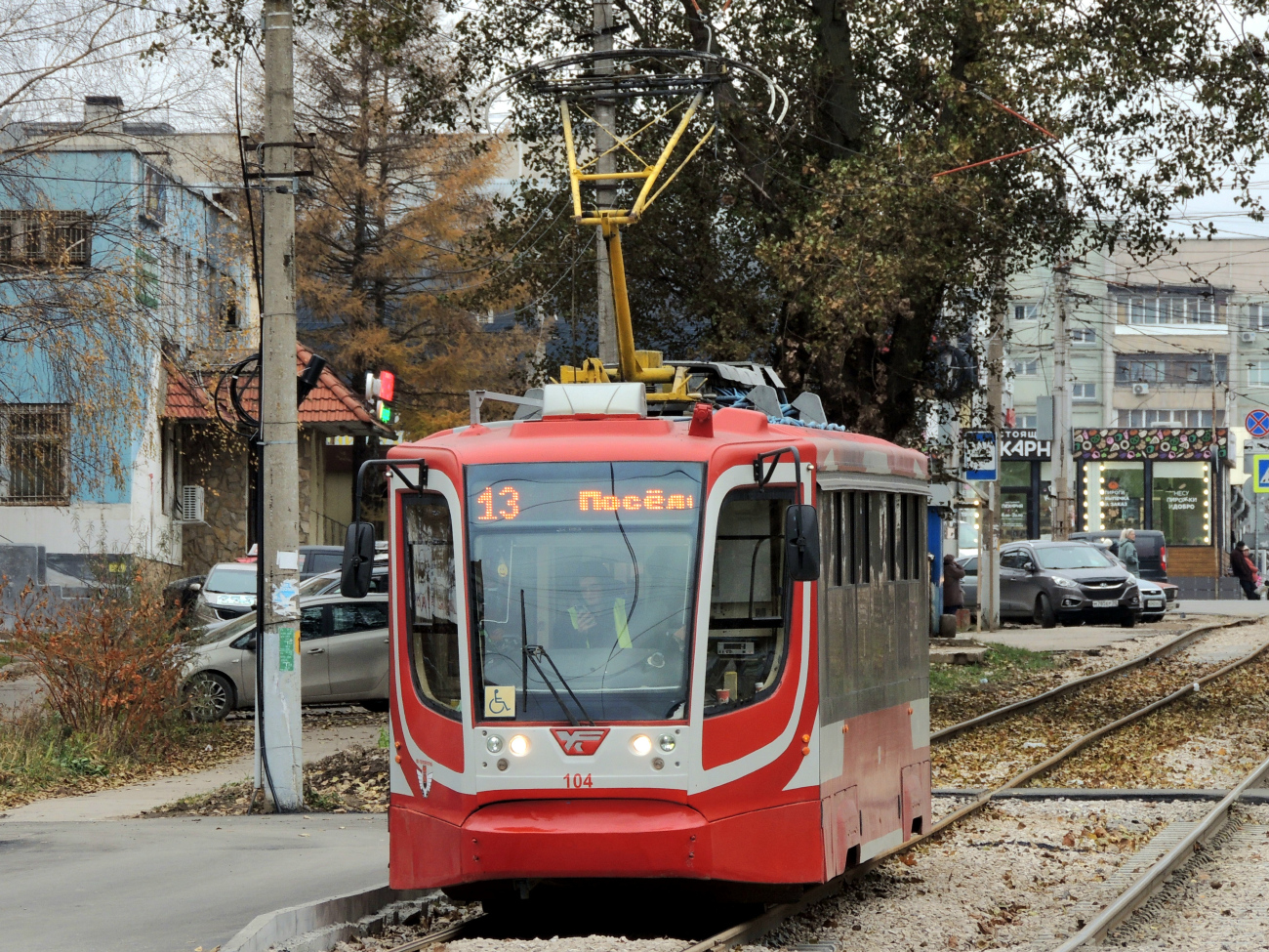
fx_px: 10998
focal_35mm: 300
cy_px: 476
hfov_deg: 6.6
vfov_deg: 5.0
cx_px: 634
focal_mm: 53.5
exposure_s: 1/80
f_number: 4.8
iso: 100
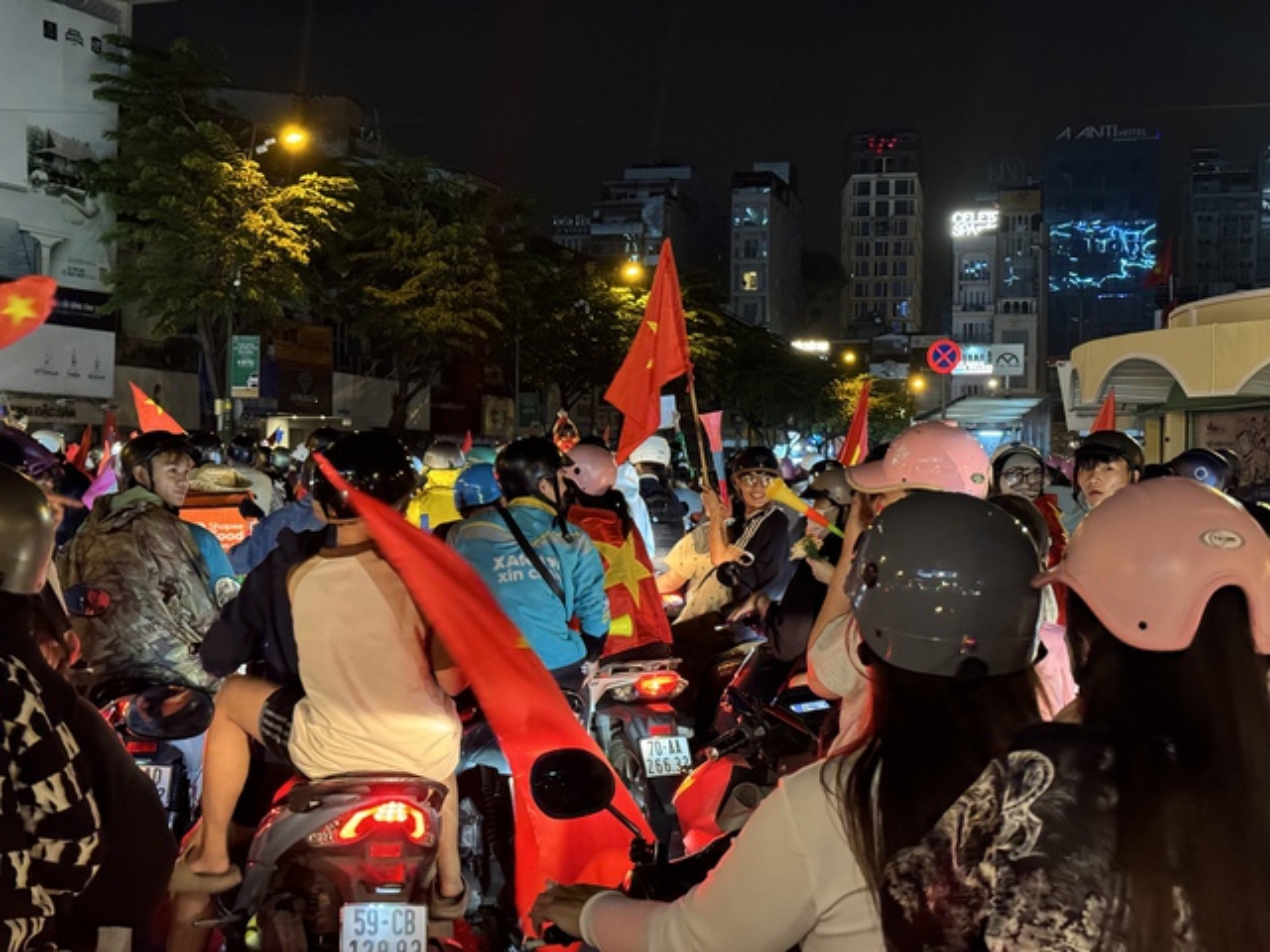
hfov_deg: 39.7
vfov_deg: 30.3
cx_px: 635
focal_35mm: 48
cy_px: 476
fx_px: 1761
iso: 640
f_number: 1.78
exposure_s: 1/25
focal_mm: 6.76
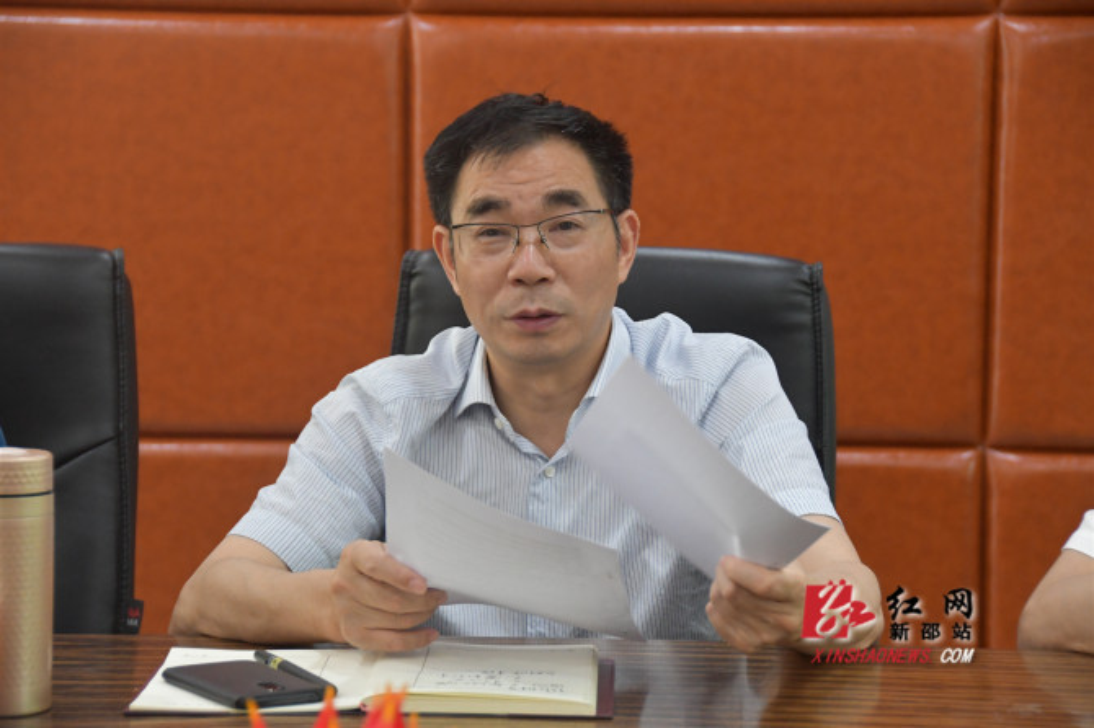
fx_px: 3736
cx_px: 547
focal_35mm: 123
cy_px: 364
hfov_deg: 16.7
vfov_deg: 11.1
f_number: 5
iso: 3200
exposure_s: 1/125
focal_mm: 82
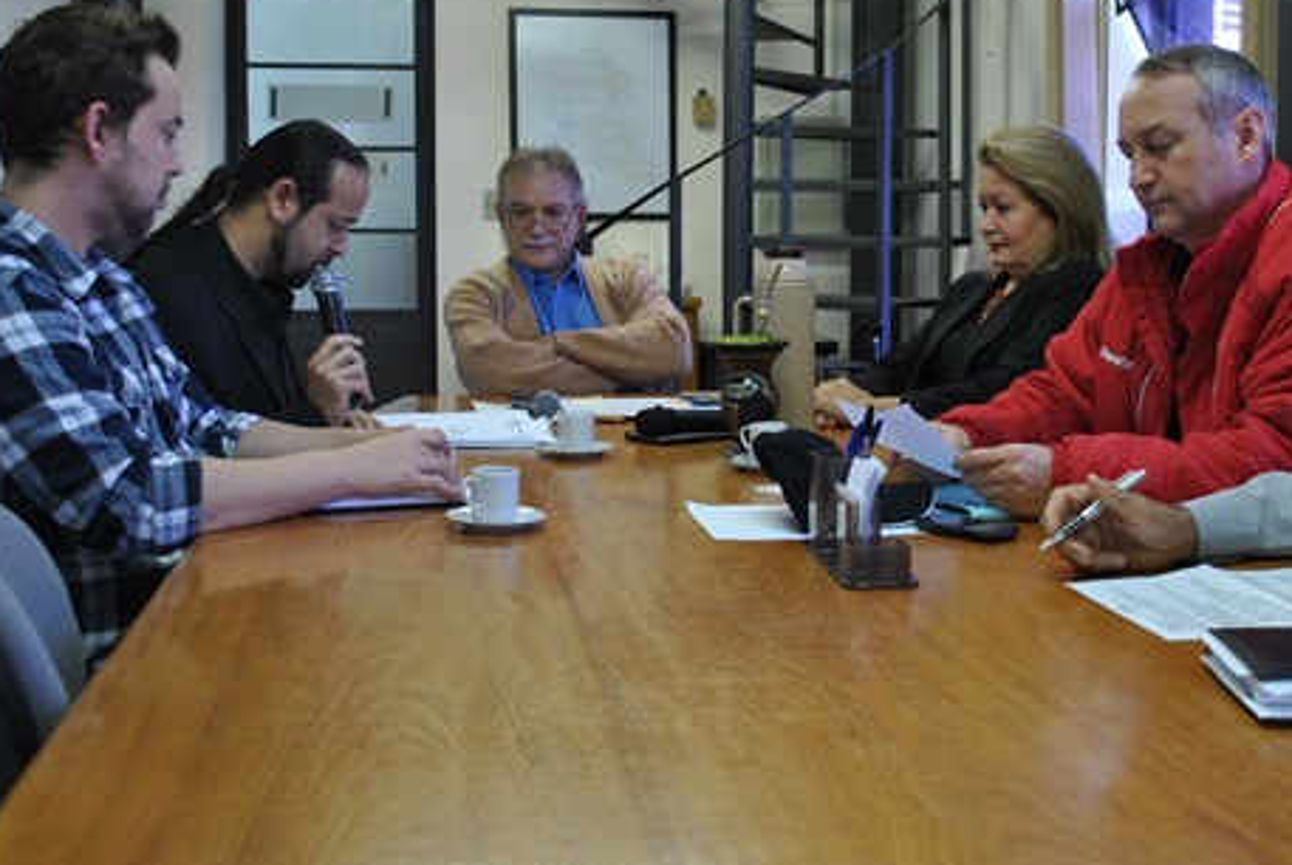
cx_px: 783
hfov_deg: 46.1
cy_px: 336
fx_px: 1509
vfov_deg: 31.9
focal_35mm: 42
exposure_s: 1/30
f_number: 3.8
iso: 220
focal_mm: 20
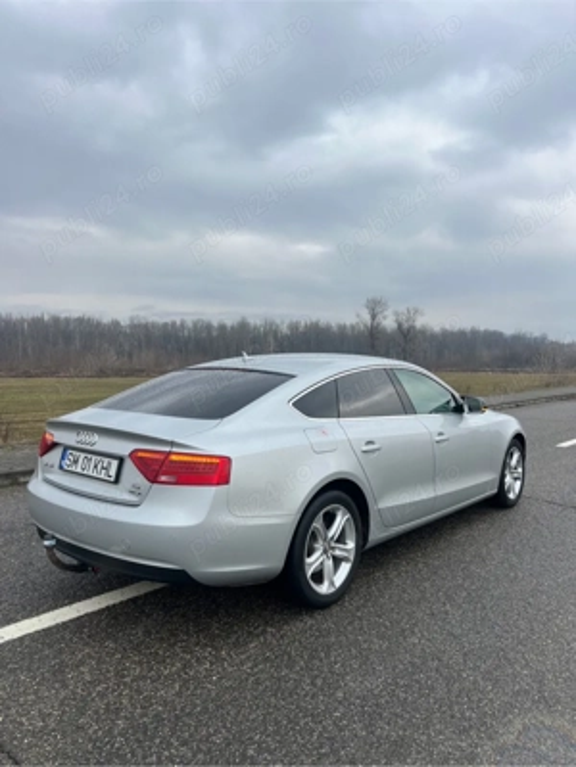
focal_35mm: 26
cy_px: 384
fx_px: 577
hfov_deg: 53.1
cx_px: 288
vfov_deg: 67.3
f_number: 1.5
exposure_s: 1/1171
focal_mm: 5.7
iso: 50
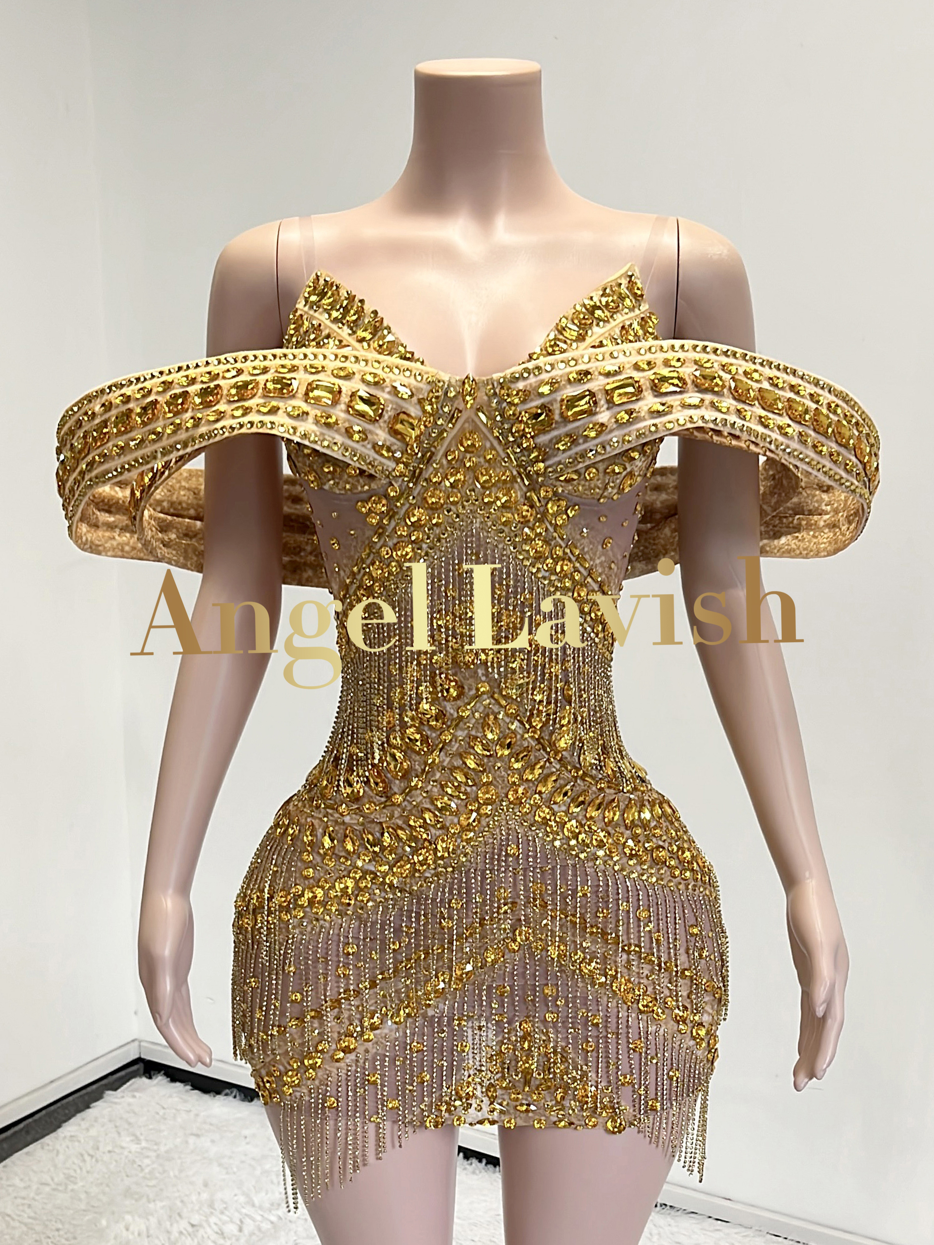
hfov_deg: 44.2
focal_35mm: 32
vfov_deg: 56.8
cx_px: 467
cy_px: 622
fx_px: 1151
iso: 100
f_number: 1.6
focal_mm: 5.1
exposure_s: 1/60
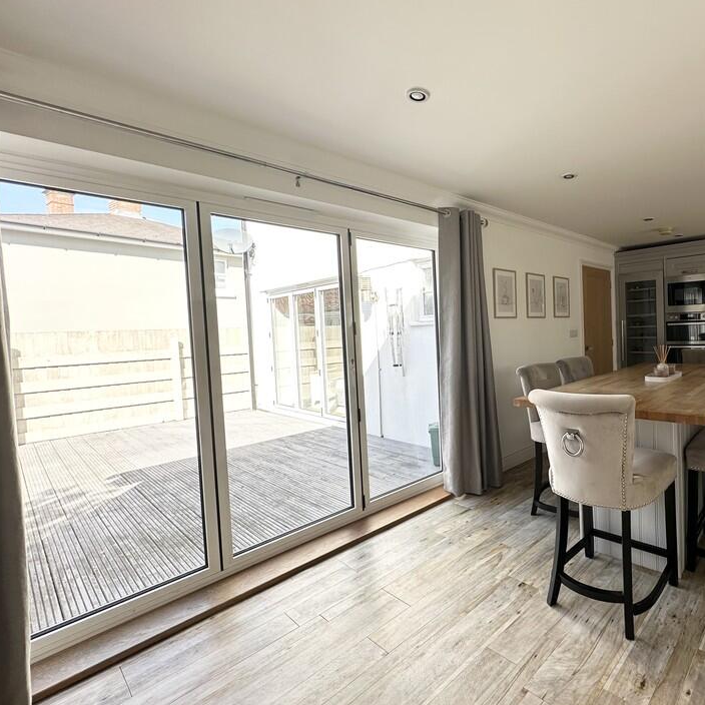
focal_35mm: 18
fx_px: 415
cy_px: 344
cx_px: 507
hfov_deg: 76.3
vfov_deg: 80.7
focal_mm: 2.22
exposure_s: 1/214
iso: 40
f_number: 2.2
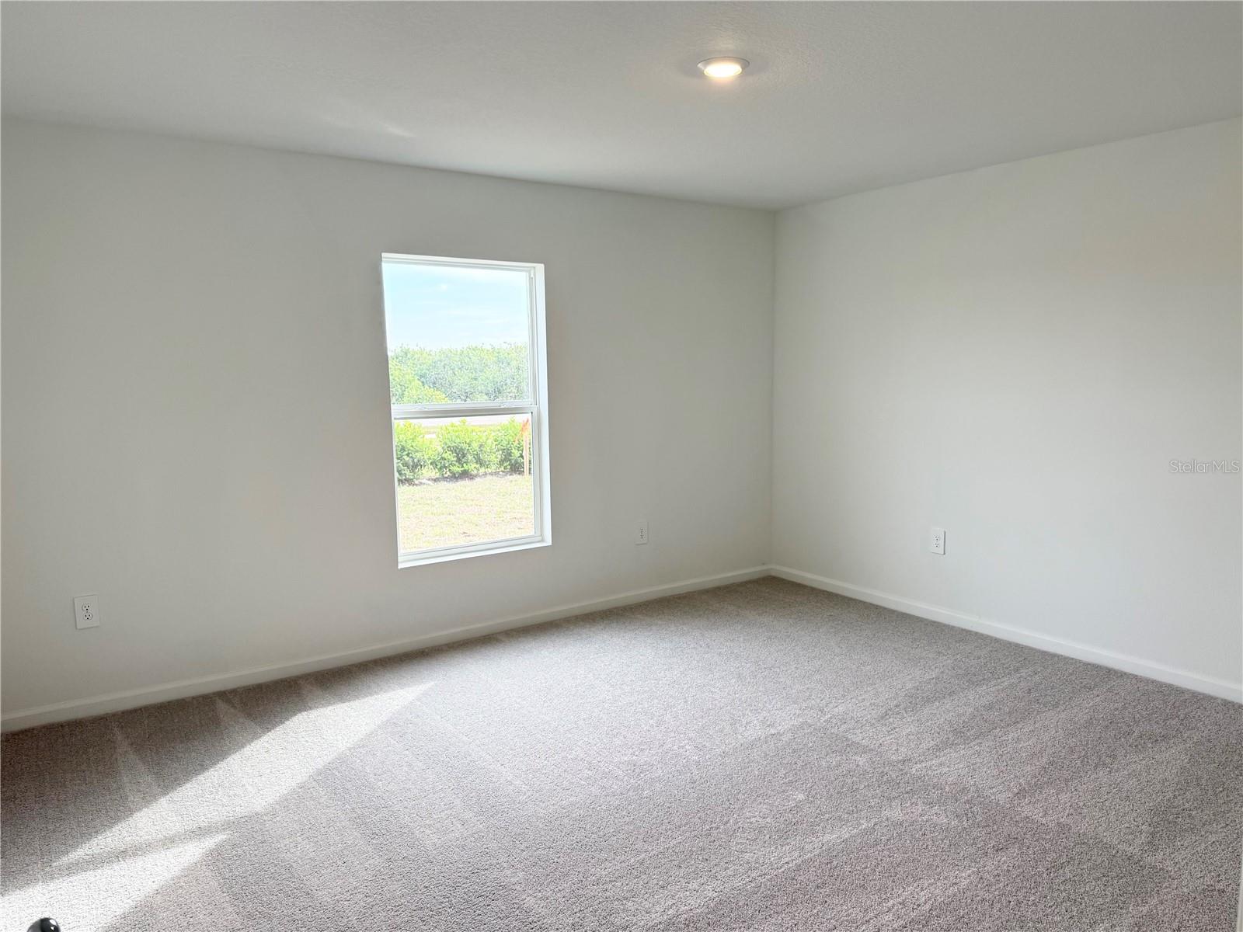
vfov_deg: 56.8
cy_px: 466
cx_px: 622
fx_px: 862
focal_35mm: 24
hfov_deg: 71.6
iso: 100
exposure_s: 1/251
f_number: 1.78
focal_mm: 6.76
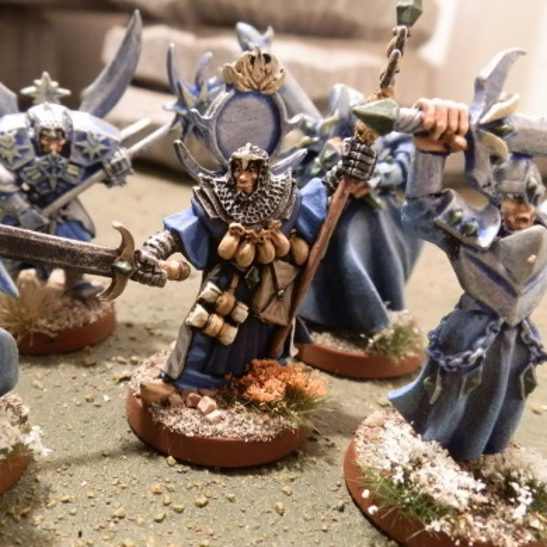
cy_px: 268
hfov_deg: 48.0
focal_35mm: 34
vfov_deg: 48.4
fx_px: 608
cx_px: 205
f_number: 3.1
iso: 400
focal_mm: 5
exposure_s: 1/40
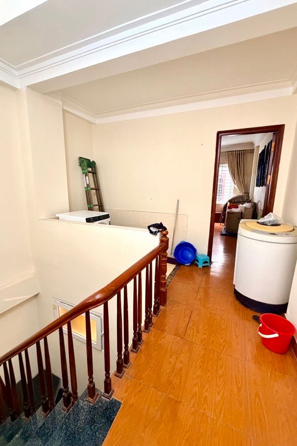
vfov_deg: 100.4
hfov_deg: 77.3
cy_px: 223
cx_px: 145
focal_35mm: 15
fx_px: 186
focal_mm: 2.22
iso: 500
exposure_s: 1/60
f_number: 2.2
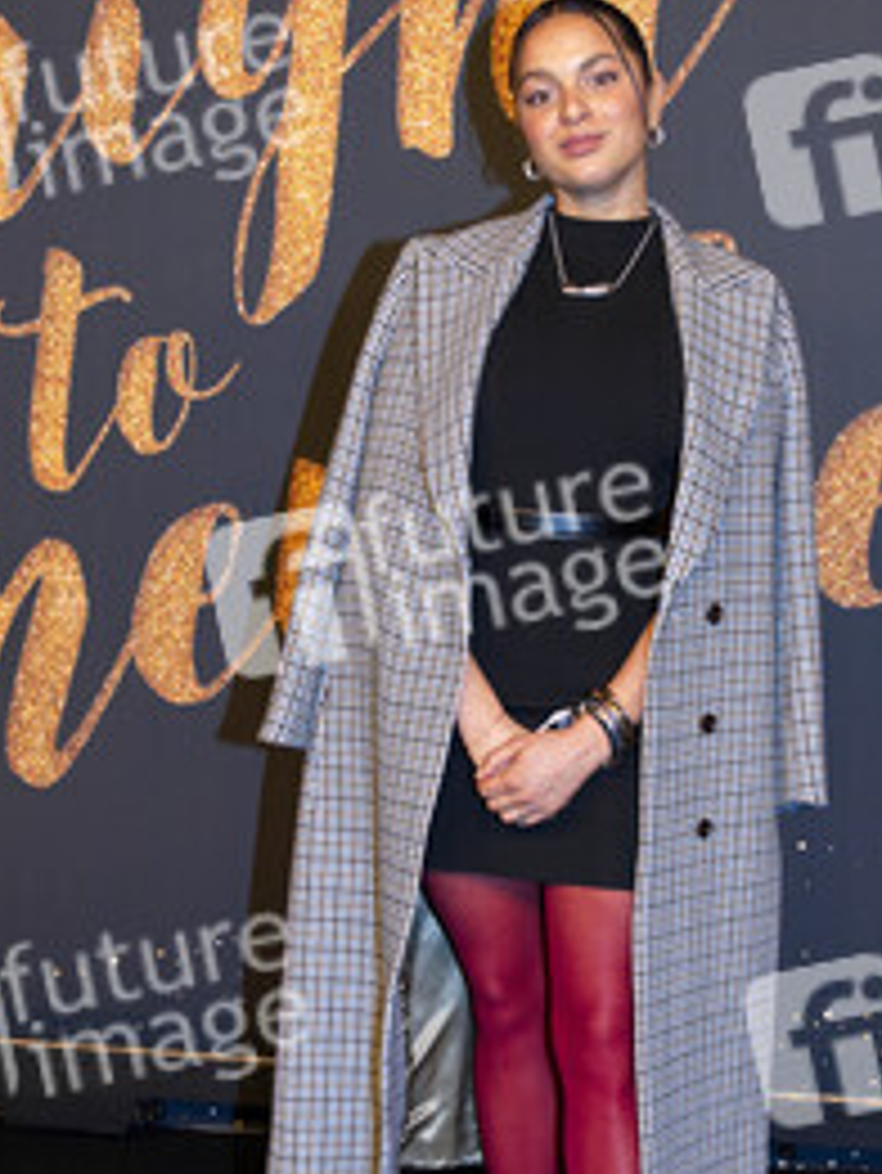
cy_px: 796
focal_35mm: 53
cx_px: 567
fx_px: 1799
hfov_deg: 27.4
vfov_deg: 35.7
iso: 800
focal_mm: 36
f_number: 5.6
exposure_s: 1/250
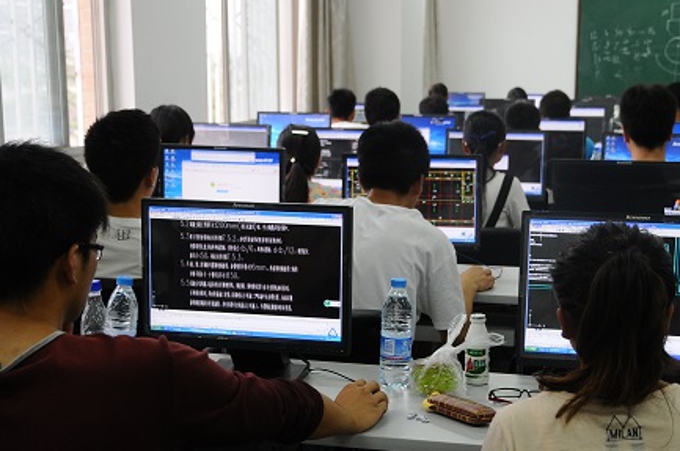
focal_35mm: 61
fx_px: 1145
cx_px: 394
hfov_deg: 33.0
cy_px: 287
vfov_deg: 22.2
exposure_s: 1/30
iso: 360
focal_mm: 27
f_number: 4
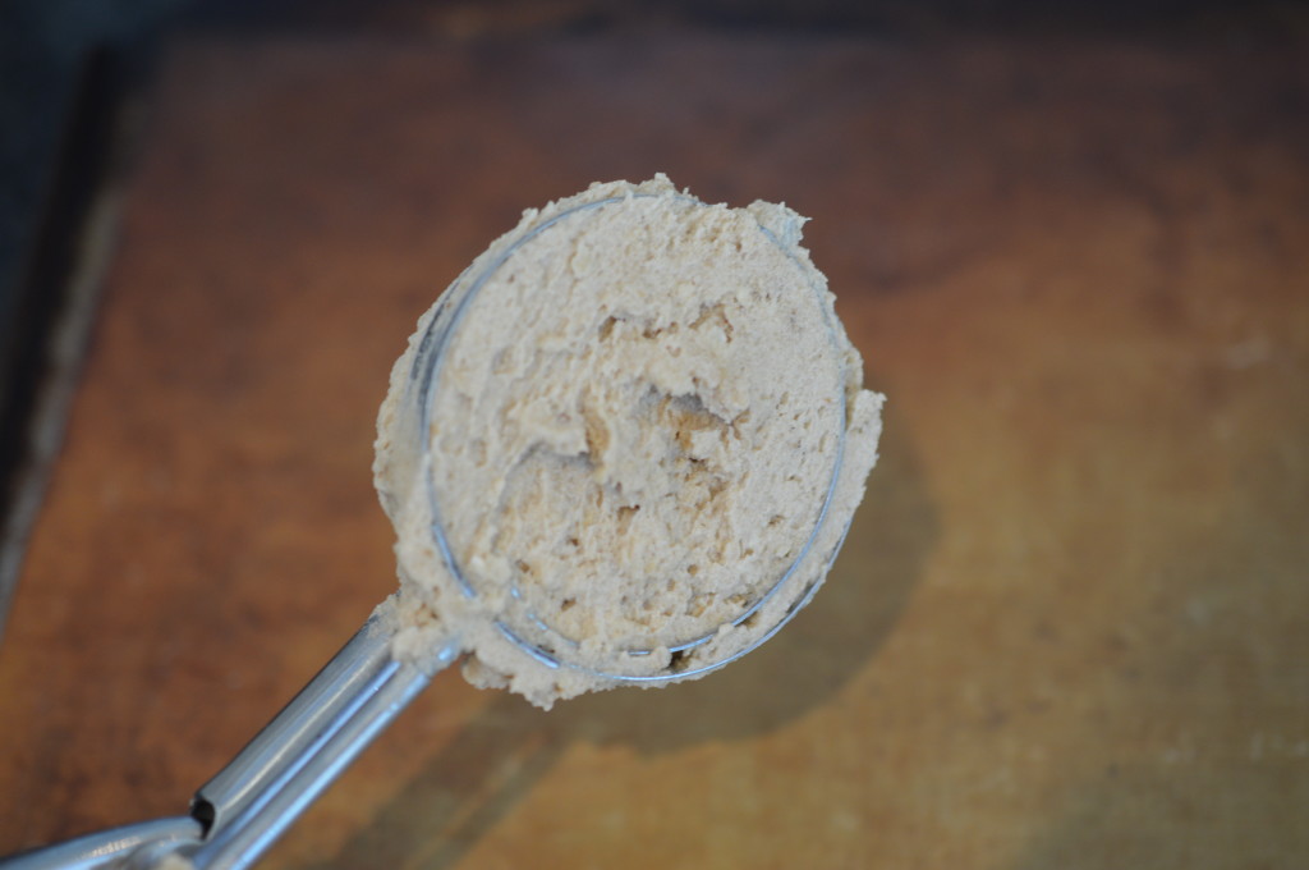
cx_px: 654
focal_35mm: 60
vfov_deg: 22.6
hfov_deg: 33.4
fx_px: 2179
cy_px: 435
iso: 400
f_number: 3.2
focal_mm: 40
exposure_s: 1/60
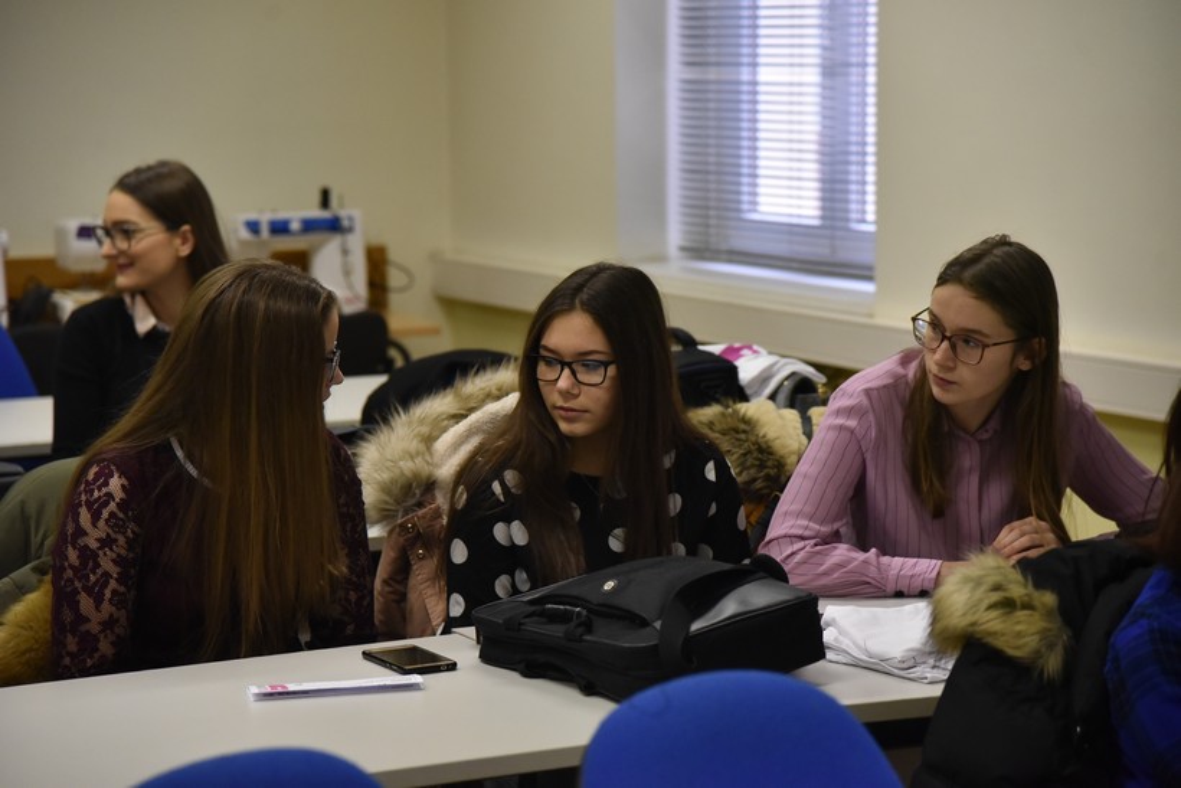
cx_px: 590
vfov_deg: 12.5
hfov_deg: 18.6
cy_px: 394
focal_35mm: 110
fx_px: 3609
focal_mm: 110
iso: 3200
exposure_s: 1/400
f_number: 4.5
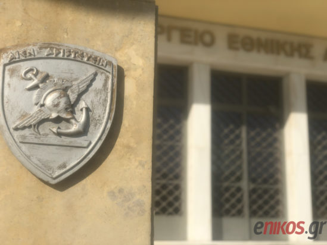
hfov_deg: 36.8
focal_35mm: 52
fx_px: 491
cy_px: 122
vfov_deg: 28.0
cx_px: 164
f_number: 2.4
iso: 16
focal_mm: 6
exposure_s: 1/2404
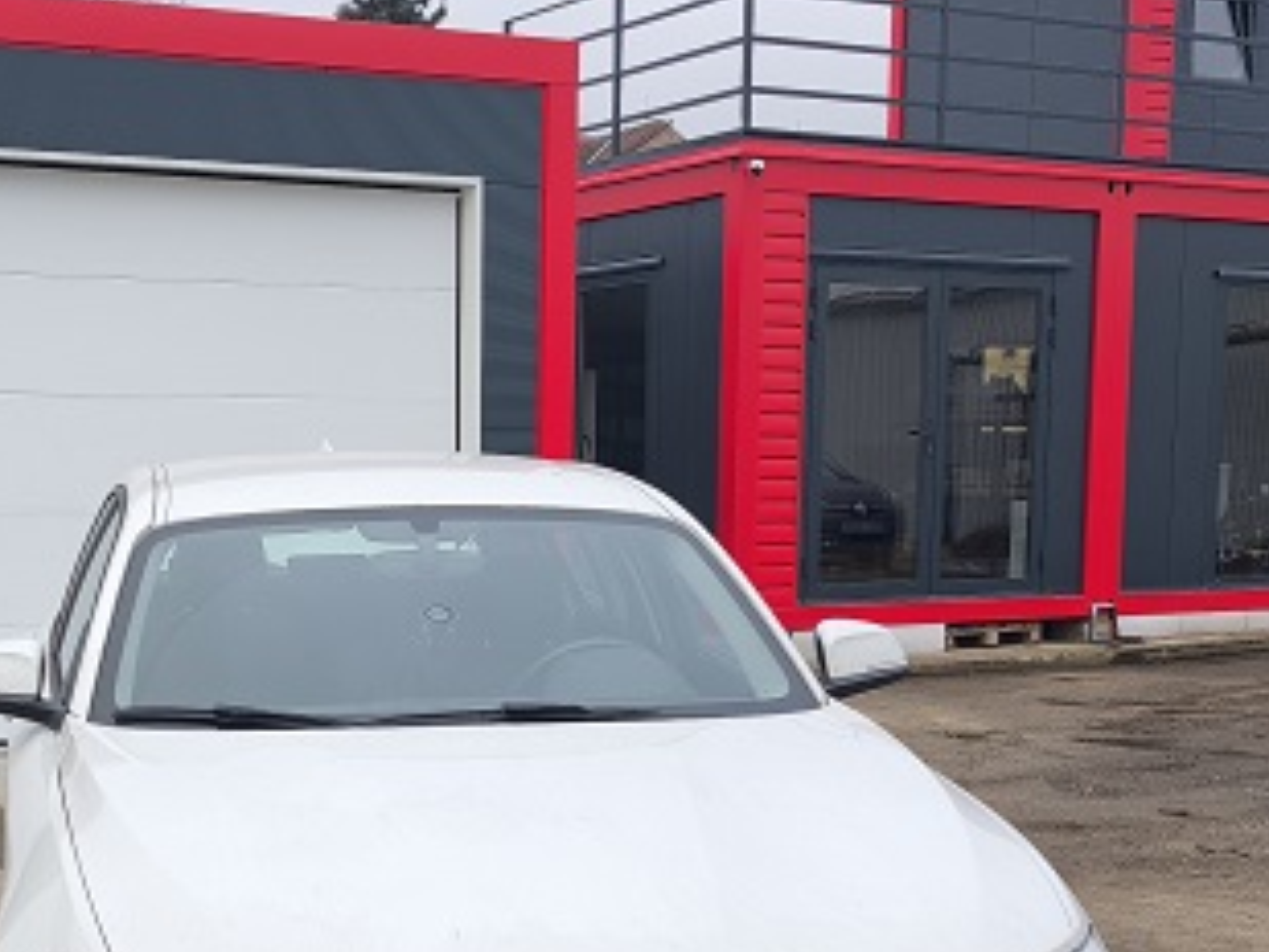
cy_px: 794
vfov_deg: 23.6
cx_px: 345
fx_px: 2237
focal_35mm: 61
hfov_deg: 31.2
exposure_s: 1/256
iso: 50
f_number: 1.6
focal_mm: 6.57
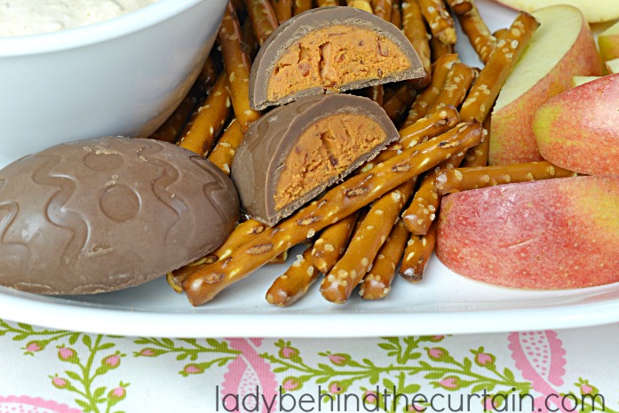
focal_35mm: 113
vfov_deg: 11.9
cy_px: -46
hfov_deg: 18.1
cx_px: 310
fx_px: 1943
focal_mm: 50
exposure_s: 1/6
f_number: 10
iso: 100
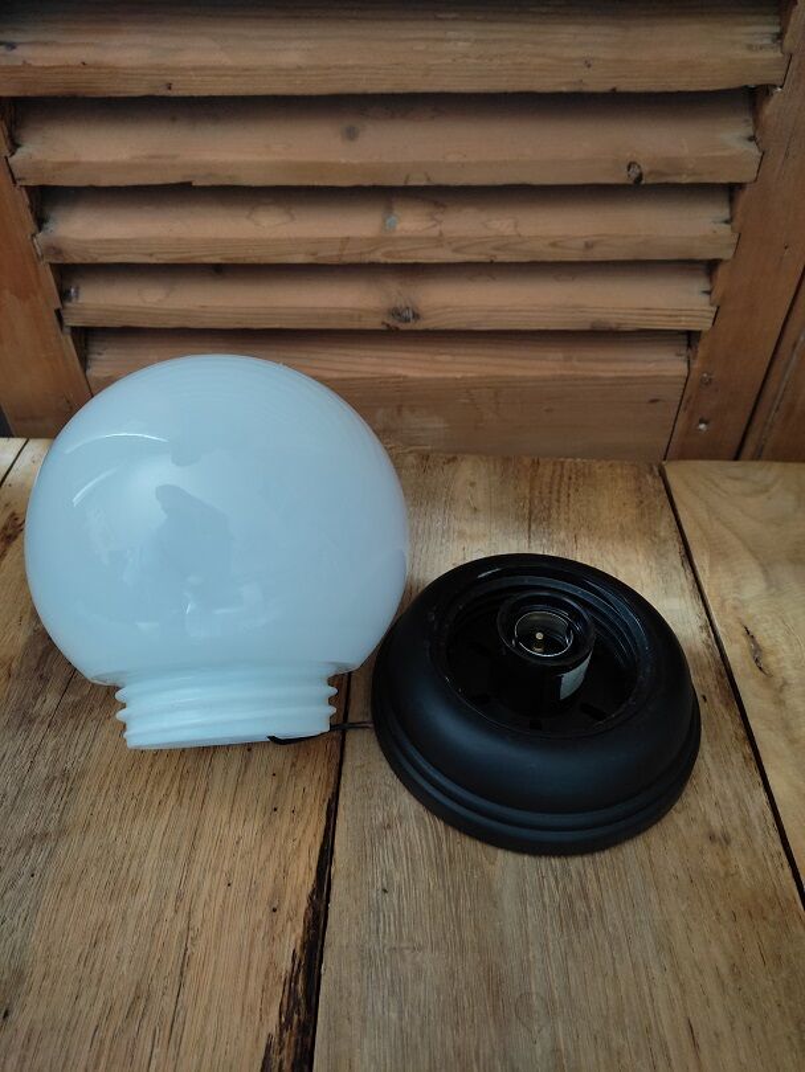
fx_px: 806
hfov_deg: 53.1
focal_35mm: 26
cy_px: 536
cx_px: 402
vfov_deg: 67.3
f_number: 1.79
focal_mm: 4.74
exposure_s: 1/25
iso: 1097
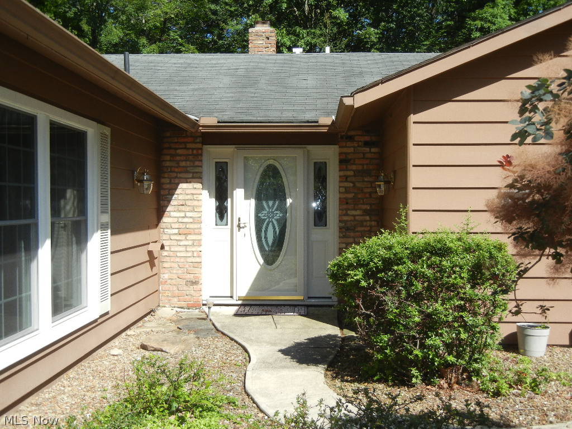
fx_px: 644
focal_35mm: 39
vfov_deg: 36.8
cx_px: 286
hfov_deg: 47.9
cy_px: 214
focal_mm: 7.1
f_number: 7.4
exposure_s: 1/320
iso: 230
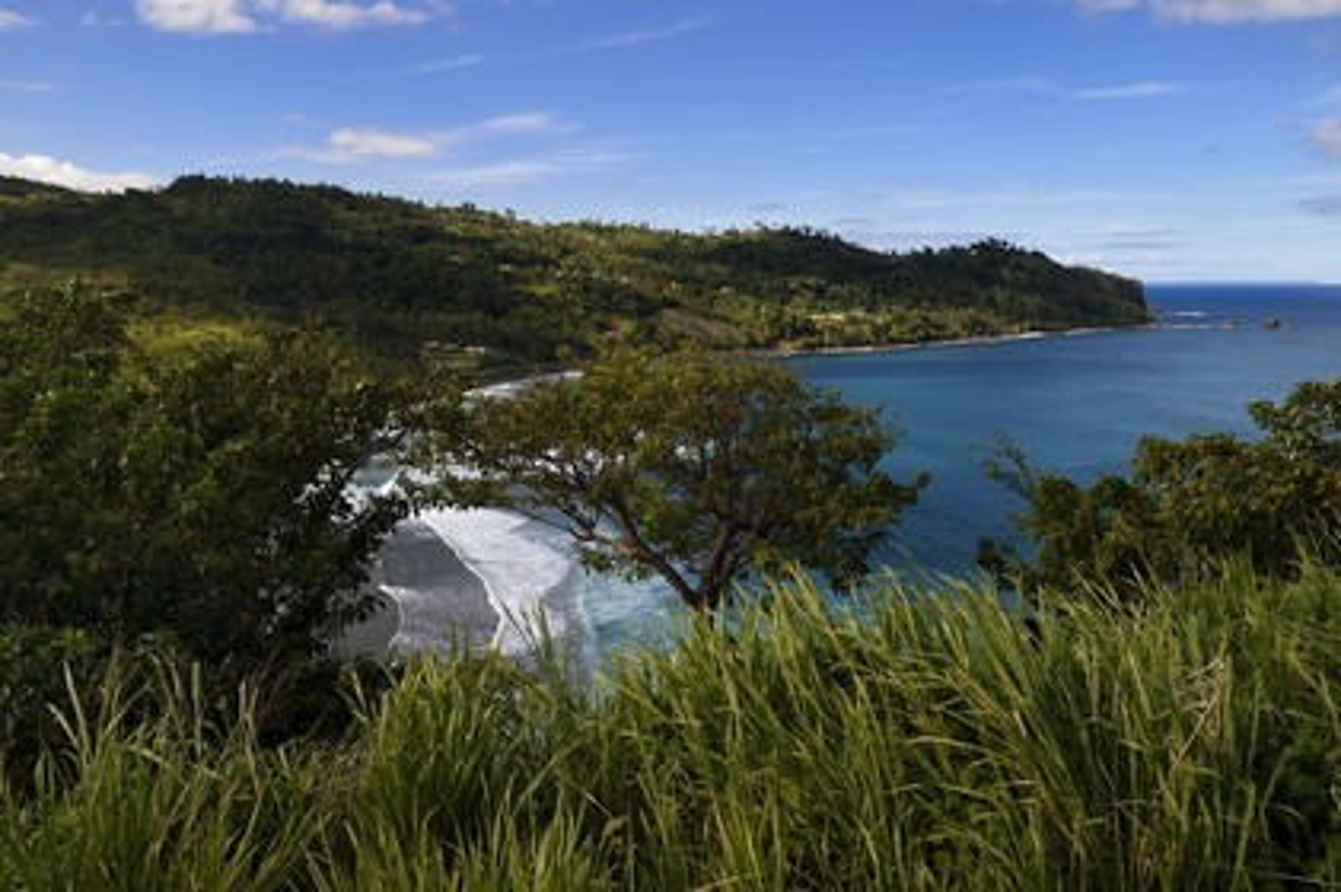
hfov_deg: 73.8
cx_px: 670
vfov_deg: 53.1
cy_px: 446
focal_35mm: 24
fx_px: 893
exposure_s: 1/320
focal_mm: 24
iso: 200
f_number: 10
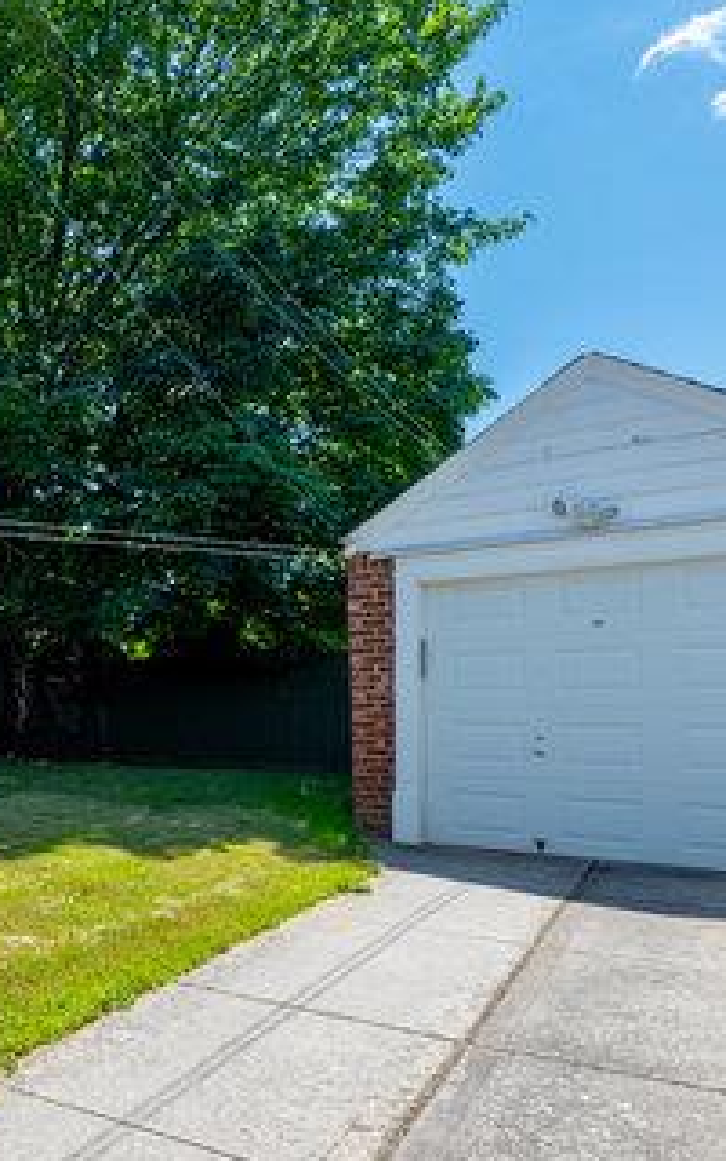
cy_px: 688
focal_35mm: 29
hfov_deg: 37.4
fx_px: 918
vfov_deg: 64.1
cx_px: -36
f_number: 8
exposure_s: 1/2000
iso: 160
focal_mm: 14
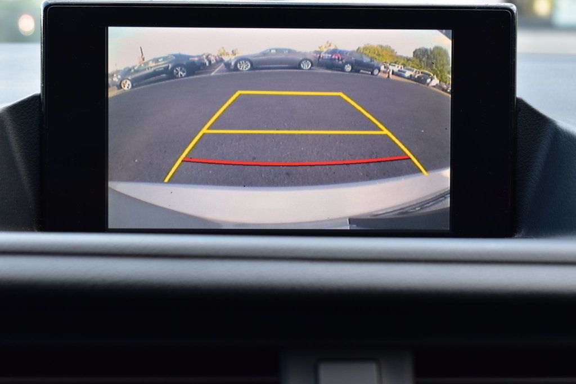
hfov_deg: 28.1
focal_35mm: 72
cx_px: 288
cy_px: 192
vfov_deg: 18.9
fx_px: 1152
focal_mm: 48
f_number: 7.1
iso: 400
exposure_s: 1/50
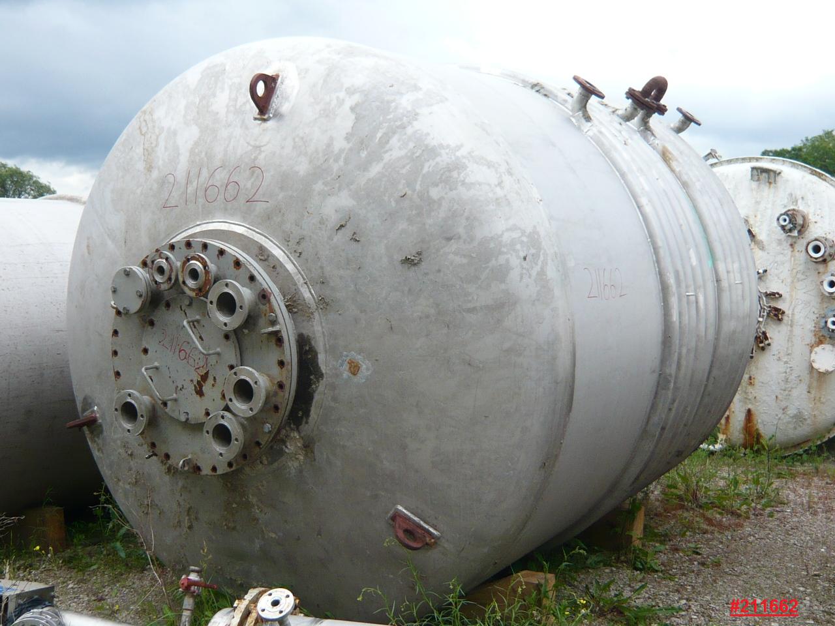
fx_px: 1013
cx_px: 418
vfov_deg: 34.3
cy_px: 313
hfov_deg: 44.8
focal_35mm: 42
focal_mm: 4.6
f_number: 2.8
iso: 100
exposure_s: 1/500
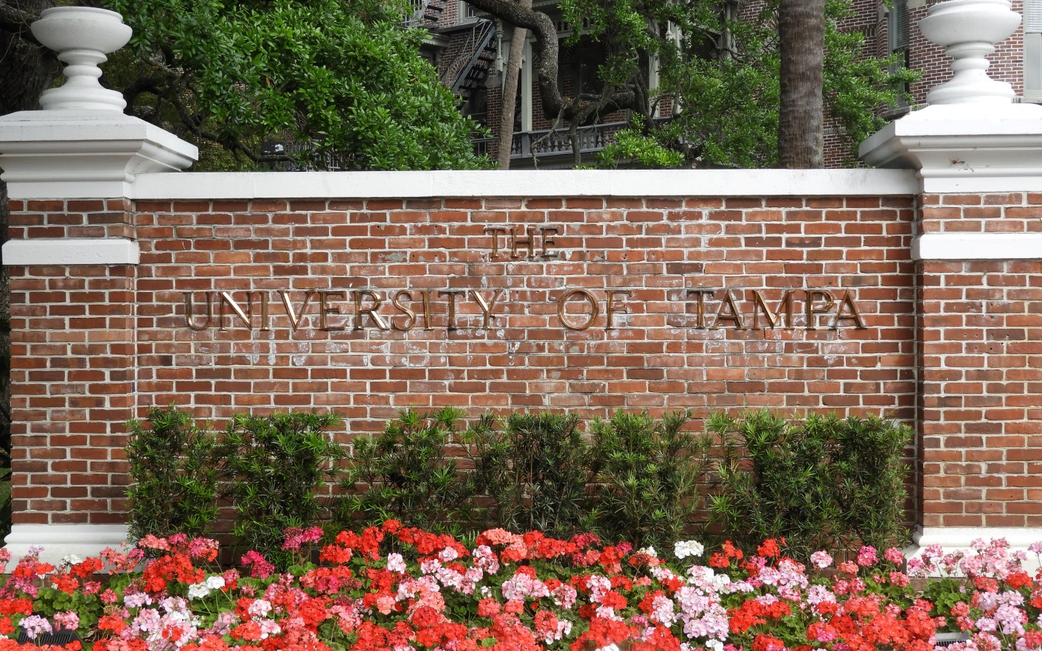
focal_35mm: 54
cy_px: 341
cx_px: 529
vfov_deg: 24.0
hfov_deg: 37.5
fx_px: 1533
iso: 100
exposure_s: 1/400
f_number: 4
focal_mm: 9
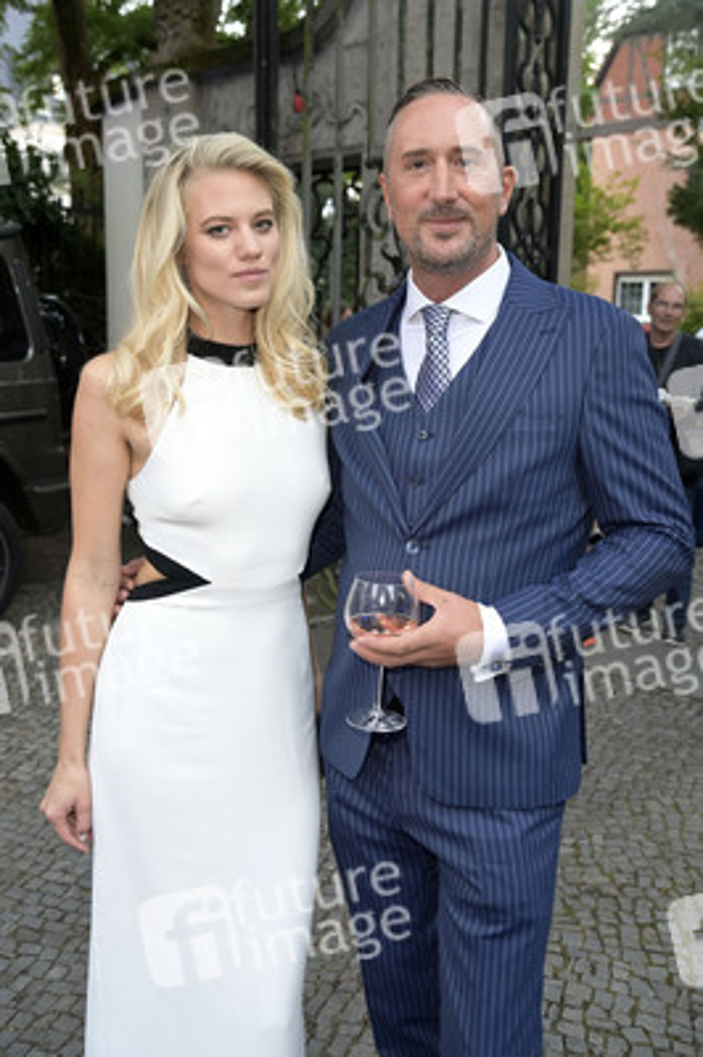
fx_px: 998
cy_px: 528
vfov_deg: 55.8
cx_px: 352
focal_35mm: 34
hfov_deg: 38.8
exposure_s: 1/40
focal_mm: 34
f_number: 4.5
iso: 1600
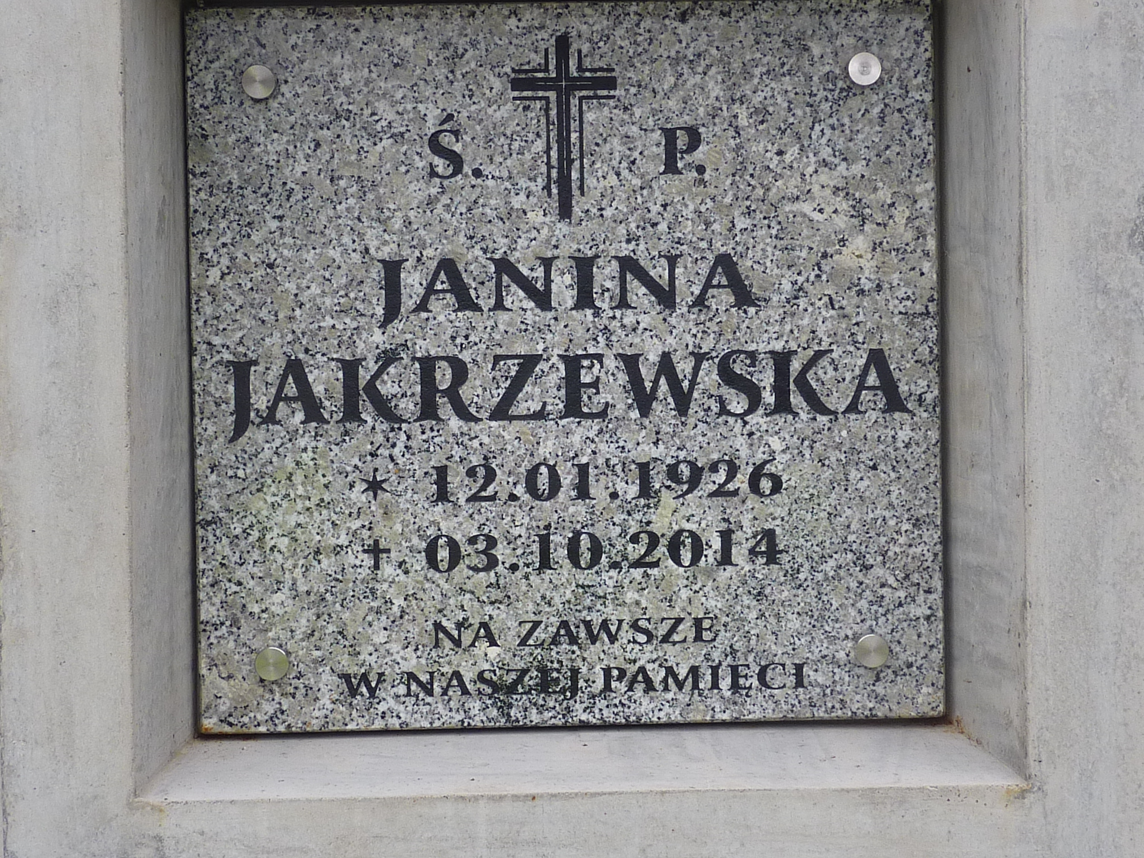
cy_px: 429
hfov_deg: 34.9
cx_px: 572
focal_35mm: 55
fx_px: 1818
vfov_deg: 26.6
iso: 80
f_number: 3.4
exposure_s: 1/100
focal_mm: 5
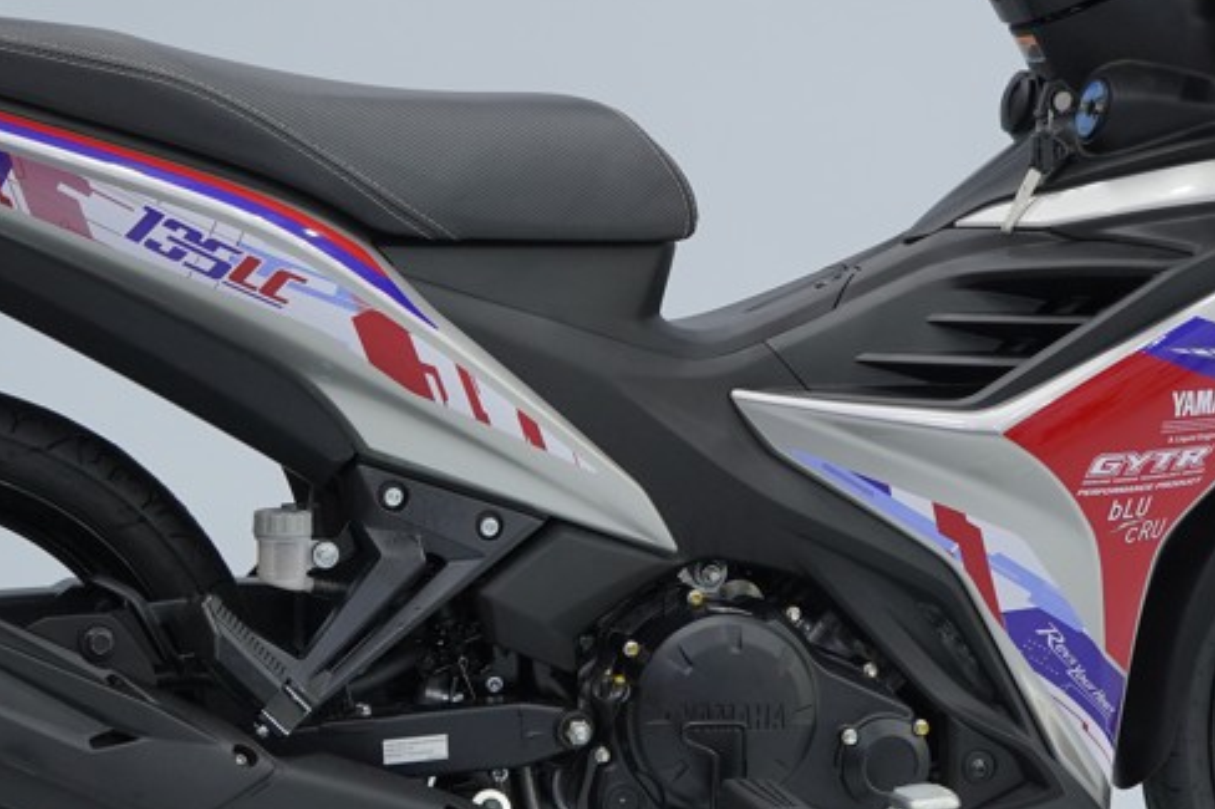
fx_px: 3289
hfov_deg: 20.9
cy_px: 321
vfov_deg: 14.0
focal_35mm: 97
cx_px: 632
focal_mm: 26.4
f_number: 4
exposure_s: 1/50
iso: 500
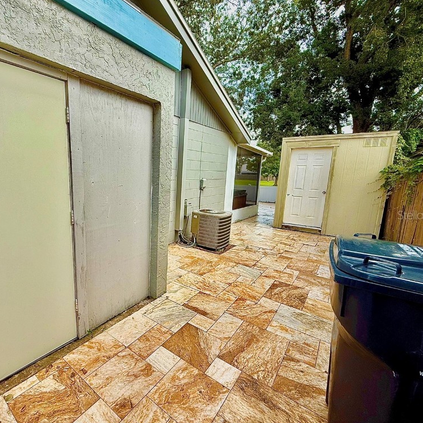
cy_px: 215
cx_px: 160
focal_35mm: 17
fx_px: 235
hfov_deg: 82.5
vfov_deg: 84.0
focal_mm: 2.22
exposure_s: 1/644
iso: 50
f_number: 2.2
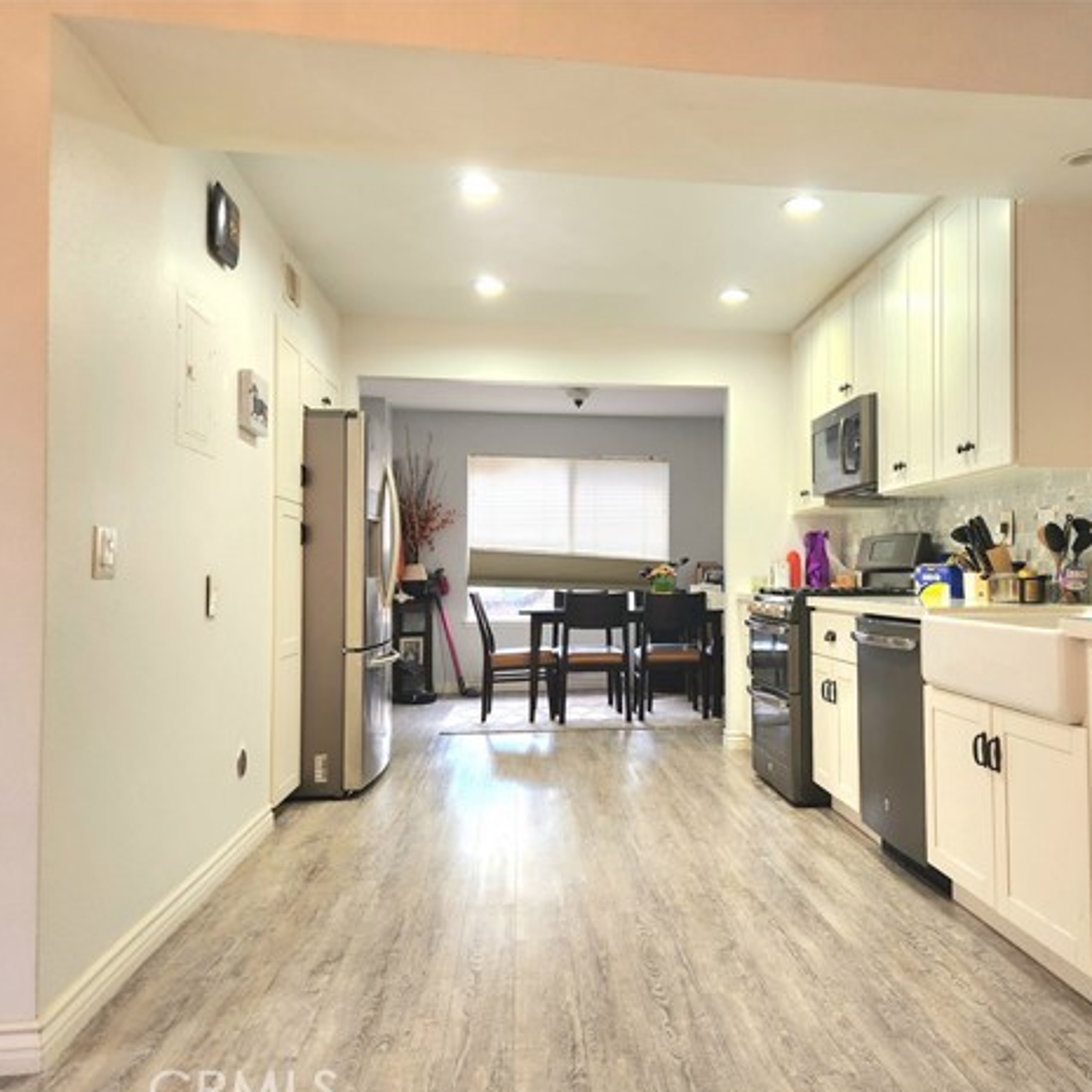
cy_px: 561
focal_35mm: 28
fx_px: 999
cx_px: 674
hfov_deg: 56.7
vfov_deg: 57.3
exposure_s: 1/120
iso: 160
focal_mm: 5.4
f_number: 1.8
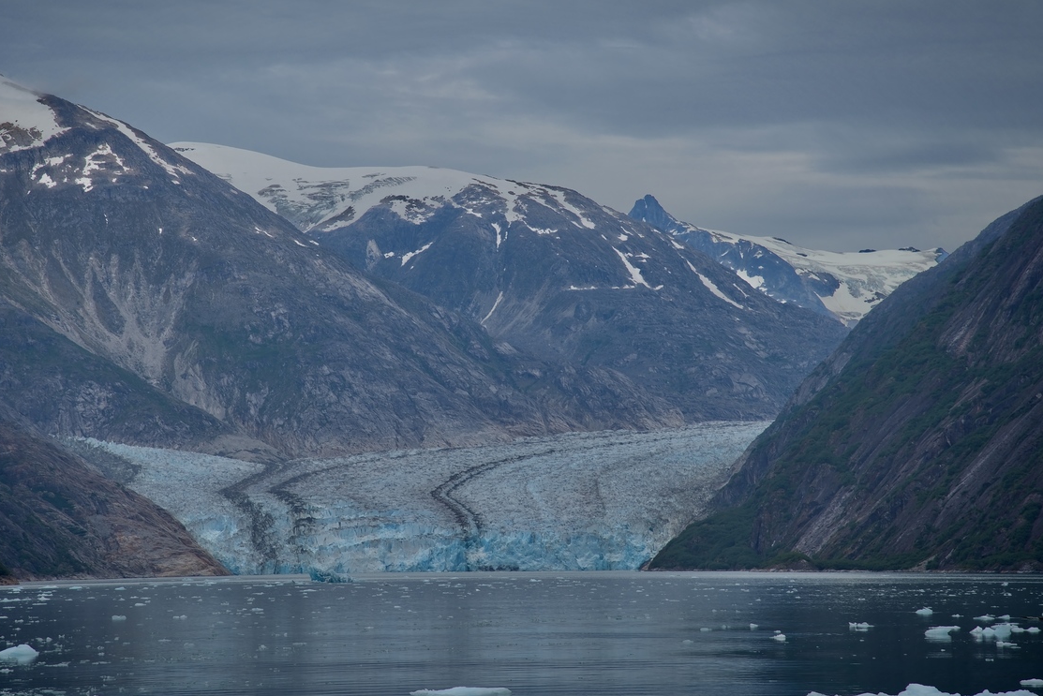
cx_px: 483
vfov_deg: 9.9
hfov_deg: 14.9
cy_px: 318
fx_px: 4000
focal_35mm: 138
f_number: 9
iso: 100
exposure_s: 1/320
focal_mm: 120
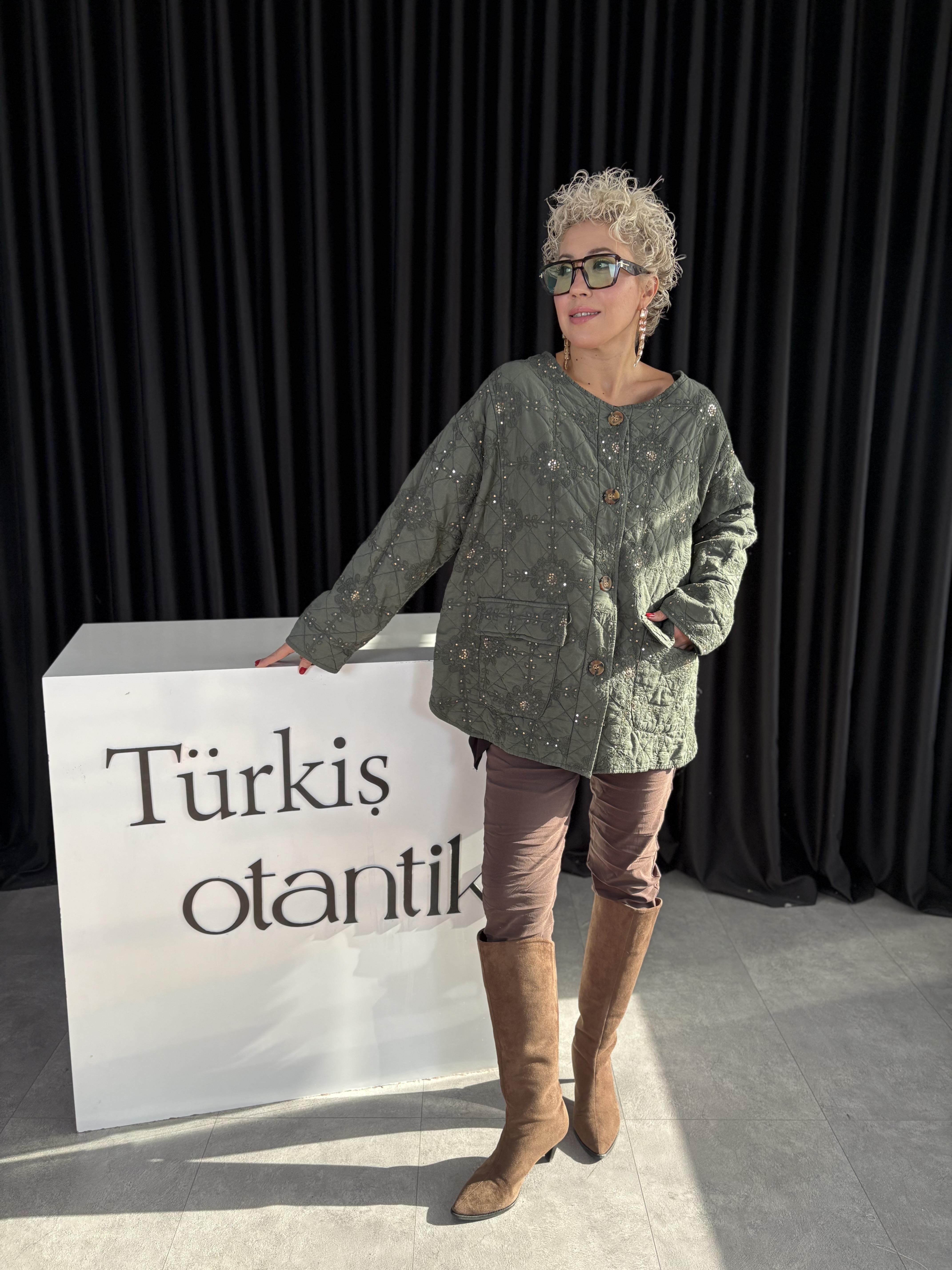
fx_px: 953
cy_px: 635
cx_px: 476
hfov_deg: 53.1
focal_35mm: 26
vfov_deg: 67.3
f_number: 1.6
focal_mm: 5.96
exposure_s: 1/109
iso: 125
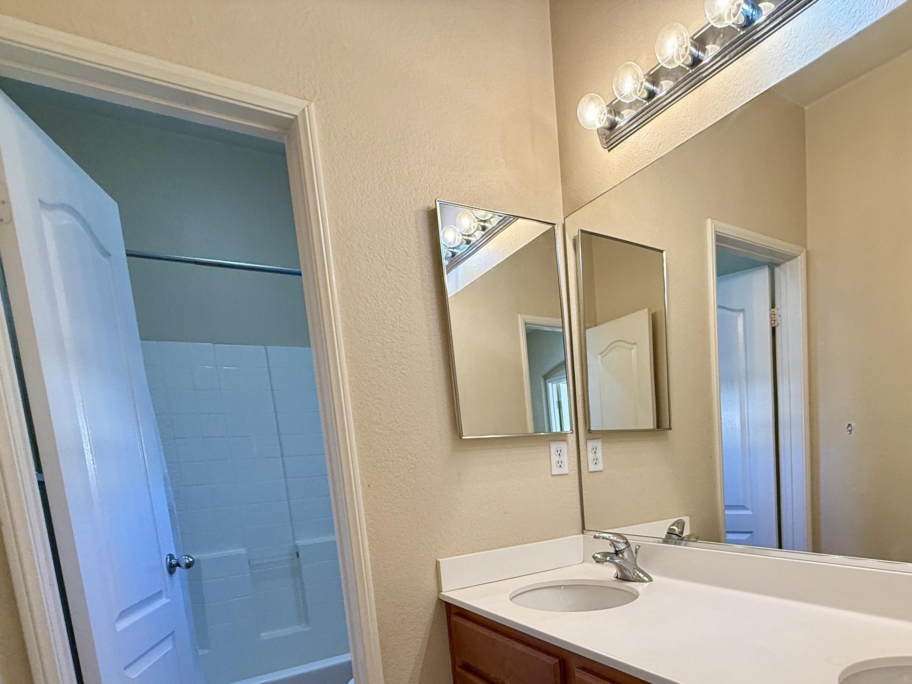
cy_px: 535
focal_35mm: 22
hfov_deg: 74.8
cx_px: 580
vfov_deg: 57.1
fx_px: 580
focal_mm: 2.22
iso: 160
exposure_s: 1/120
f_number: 2.2
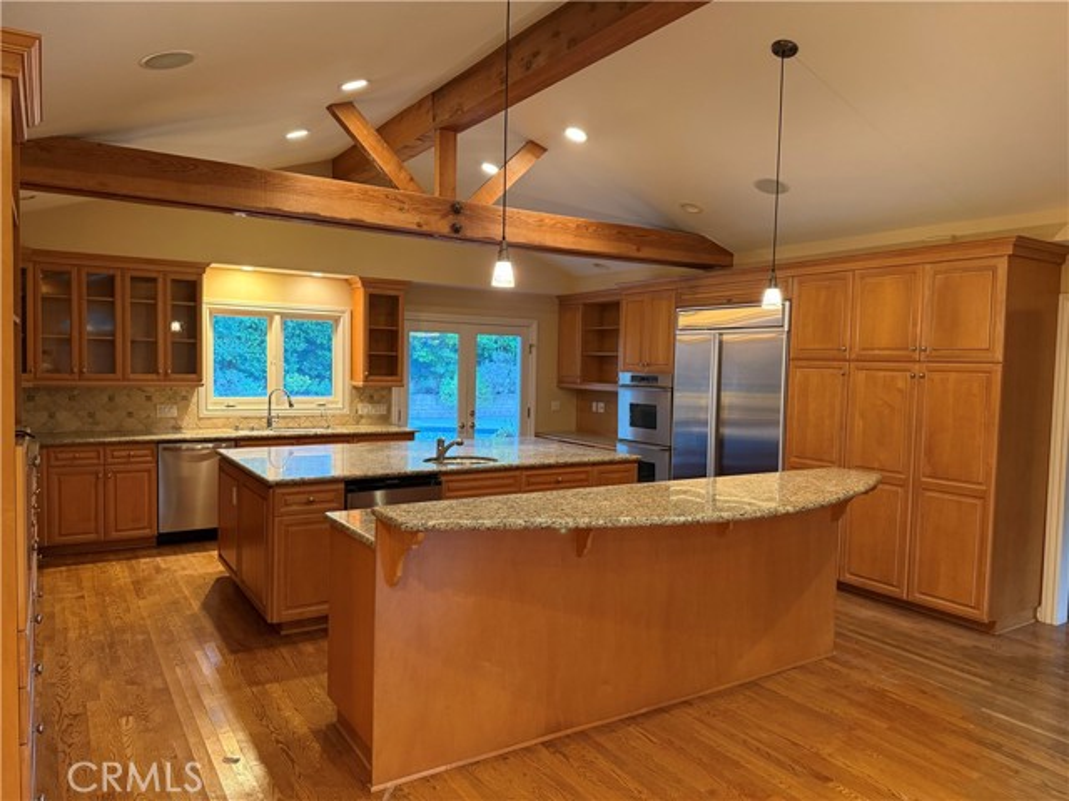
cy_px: 400
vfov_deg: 56.8
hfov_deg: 71.6
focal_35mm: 24
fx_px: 741
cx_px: 534
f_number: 1.78
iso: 400
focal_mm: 6.76
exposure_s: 1/60
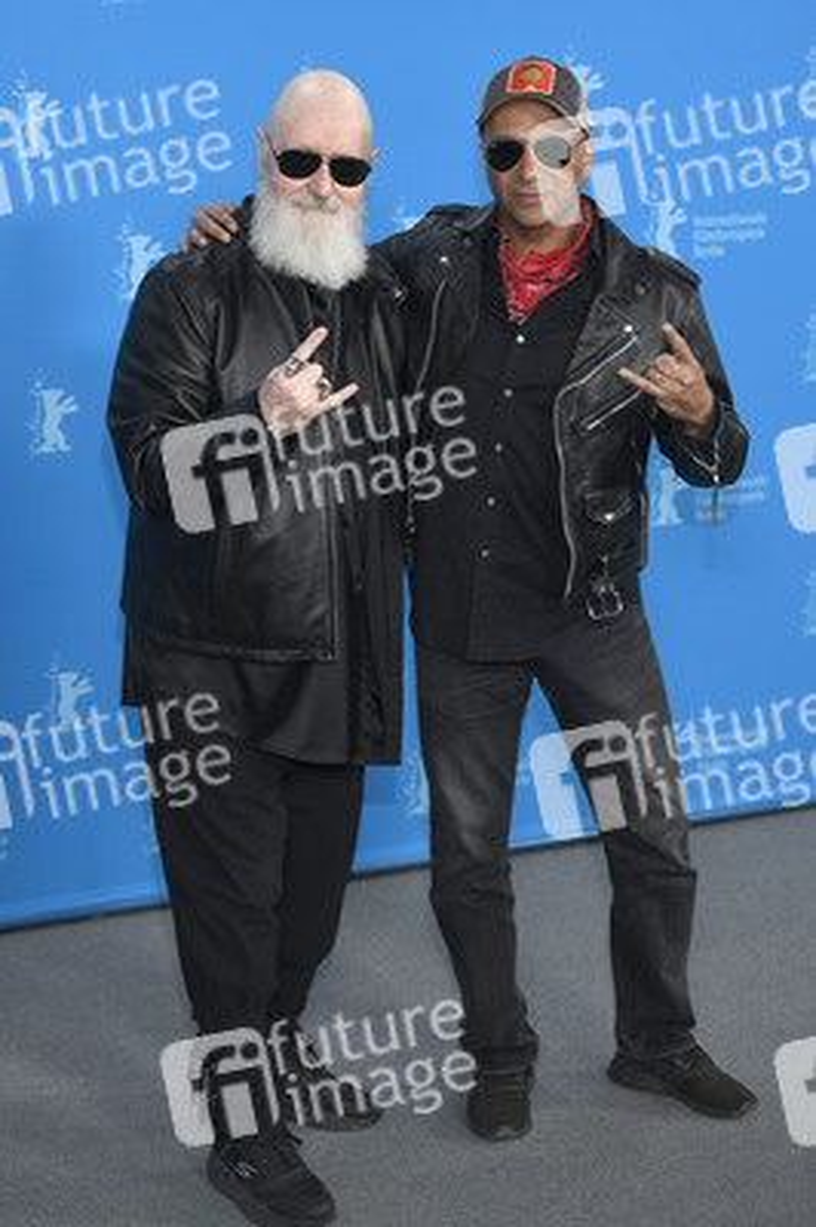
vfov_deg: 28.9
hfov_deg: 19.4
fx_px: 2384
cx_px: 408
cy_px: 614
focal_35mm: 70
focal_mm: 70
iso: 800
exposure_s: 1/320
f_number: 3.5
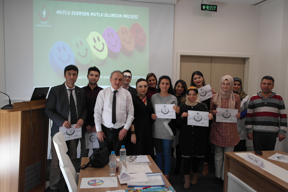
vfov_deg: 43.6
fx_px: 240
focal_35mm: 30
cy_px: 96
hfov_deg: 61.9
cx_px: 144
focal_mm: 20
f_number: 3.5
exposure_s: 1/80
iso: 400
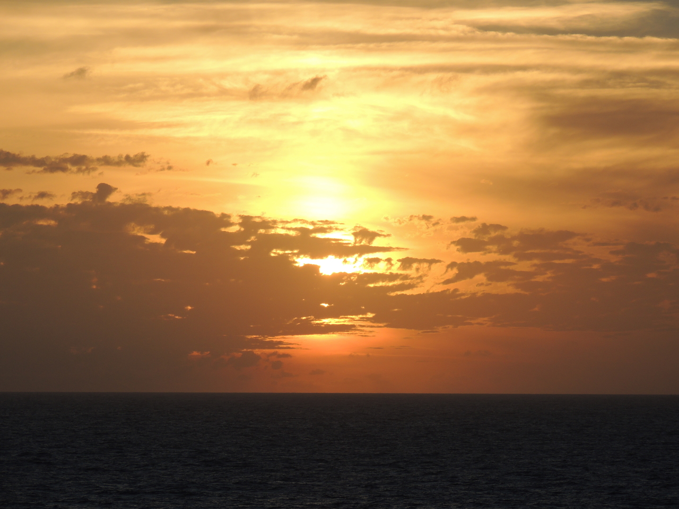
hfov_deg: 8.8
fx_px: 4413
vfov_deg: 6.6
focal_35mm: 225
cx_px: 340
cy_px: 254
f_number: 4.6
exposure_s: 1/800
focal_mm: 40.1
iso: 100
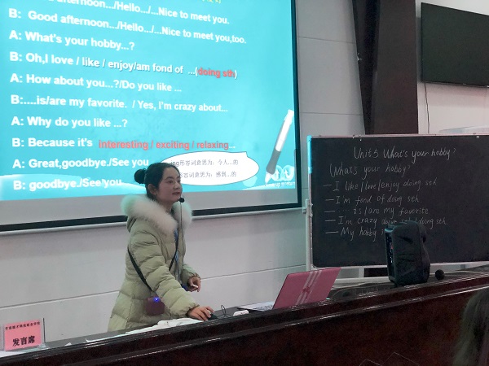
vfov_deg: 28.0
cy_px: 183
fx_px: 735
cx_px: 244
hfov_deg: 36.8
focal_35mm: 52
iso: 125
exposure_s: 1/33
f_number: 2.4
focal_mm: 6
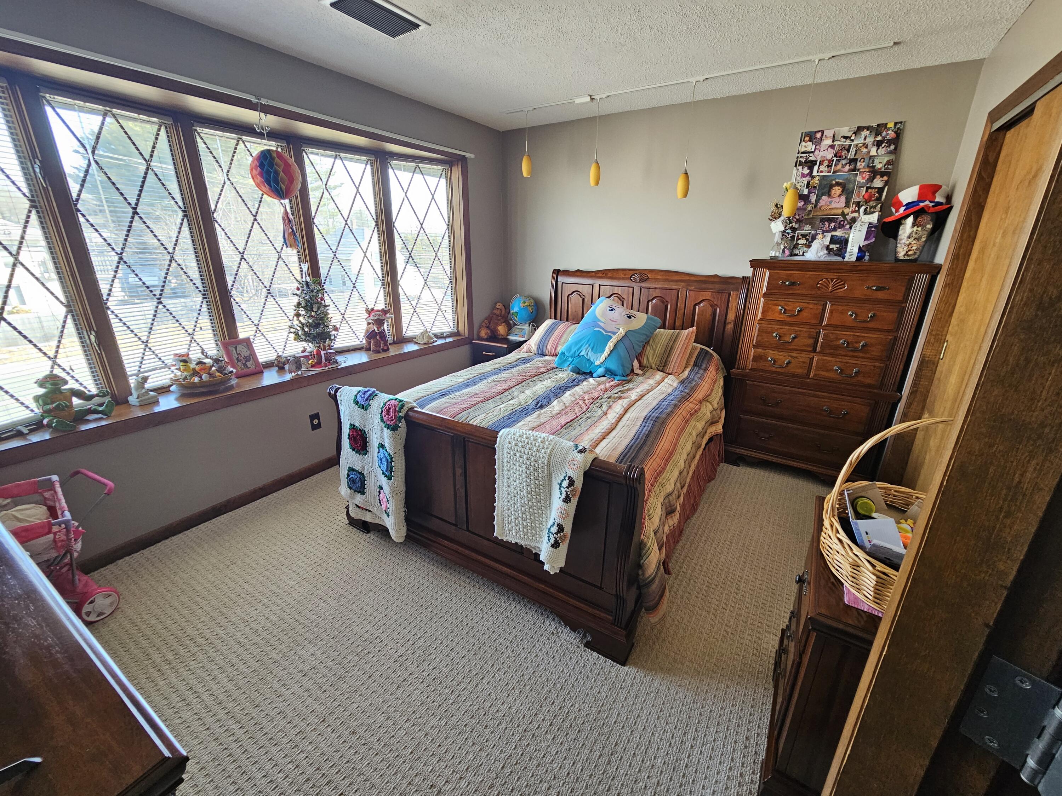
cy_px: 398
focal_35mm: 13
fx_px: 399
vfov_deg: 89.9
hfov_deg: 106.2
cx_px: 531
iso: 160
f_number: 2.2
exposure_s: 1/60
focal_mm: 2.2
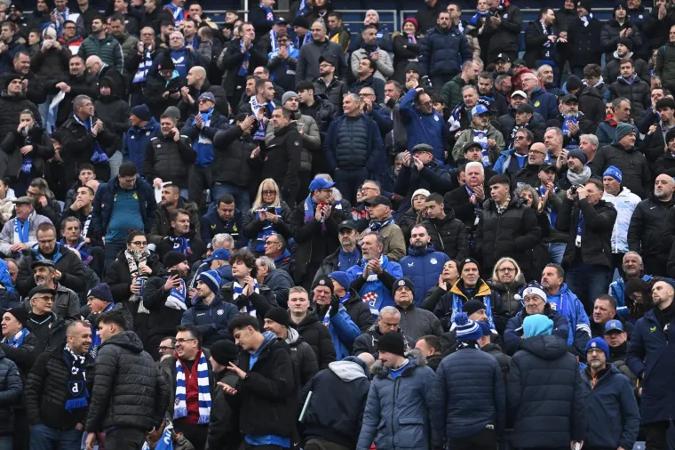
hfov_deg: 12.8
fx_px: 2999
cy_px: 225
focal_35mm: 160
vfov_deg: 8.6
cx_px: 338
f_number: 4
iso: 4000
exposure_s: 1/1600
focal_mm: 160
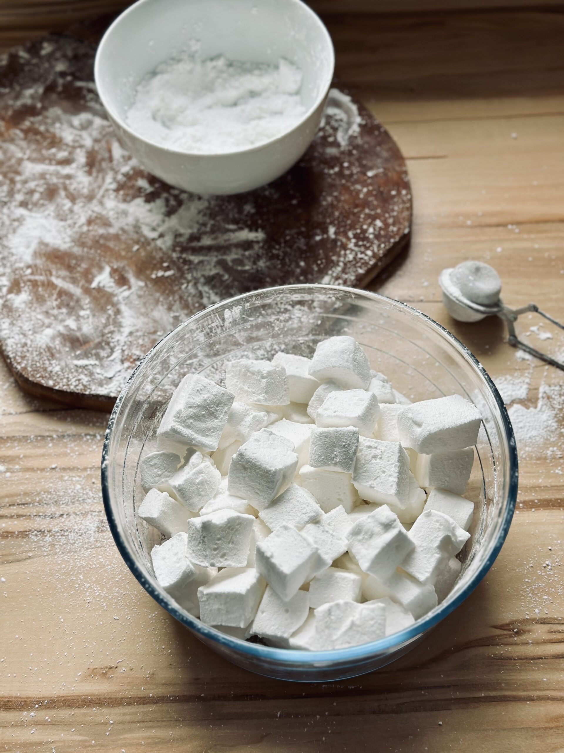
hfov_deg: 30.3
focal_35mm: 48
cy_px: 376
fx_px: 1043
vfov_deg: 39.7
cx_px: 282
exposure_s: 1/121
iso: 100
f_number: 1.78
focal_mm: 6.86
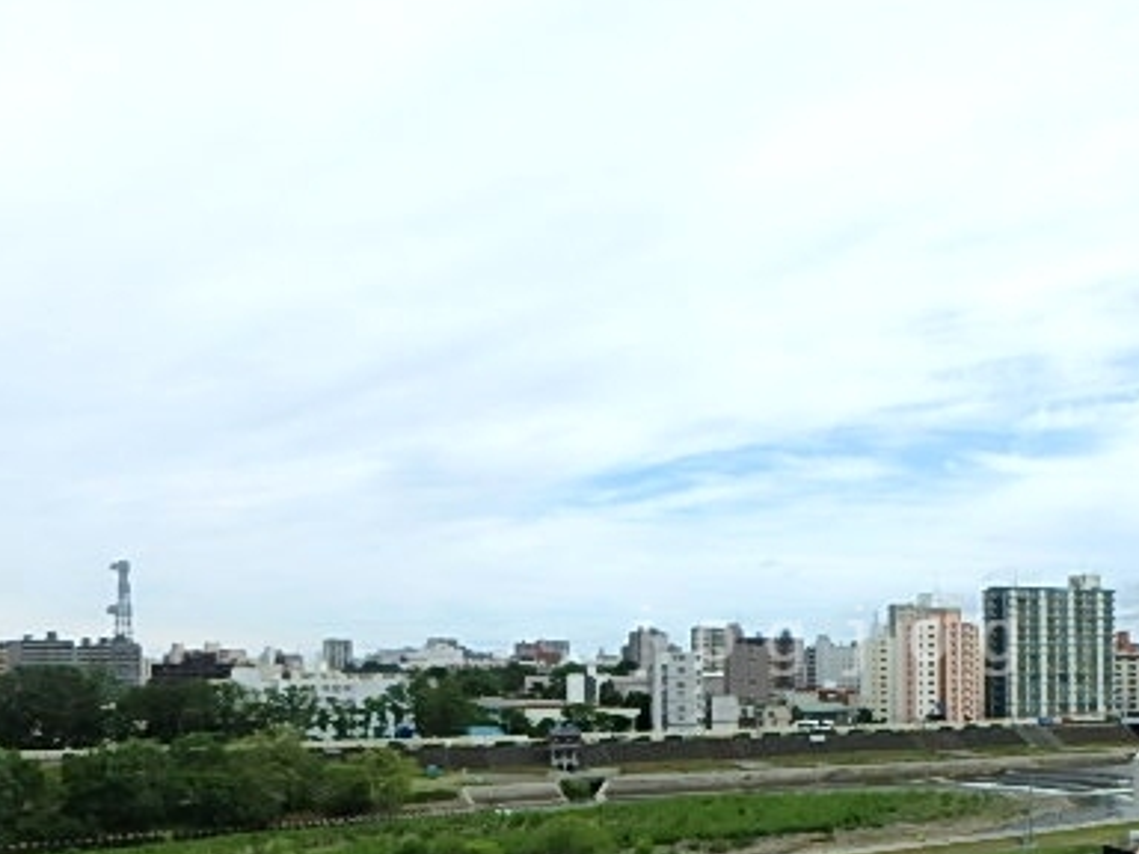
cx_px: 831
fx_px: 1152
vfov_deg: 39.6
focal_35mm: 35
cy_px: 640
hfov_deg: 50.8
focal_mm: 3.7
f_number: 6
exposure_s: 1/640
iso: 125
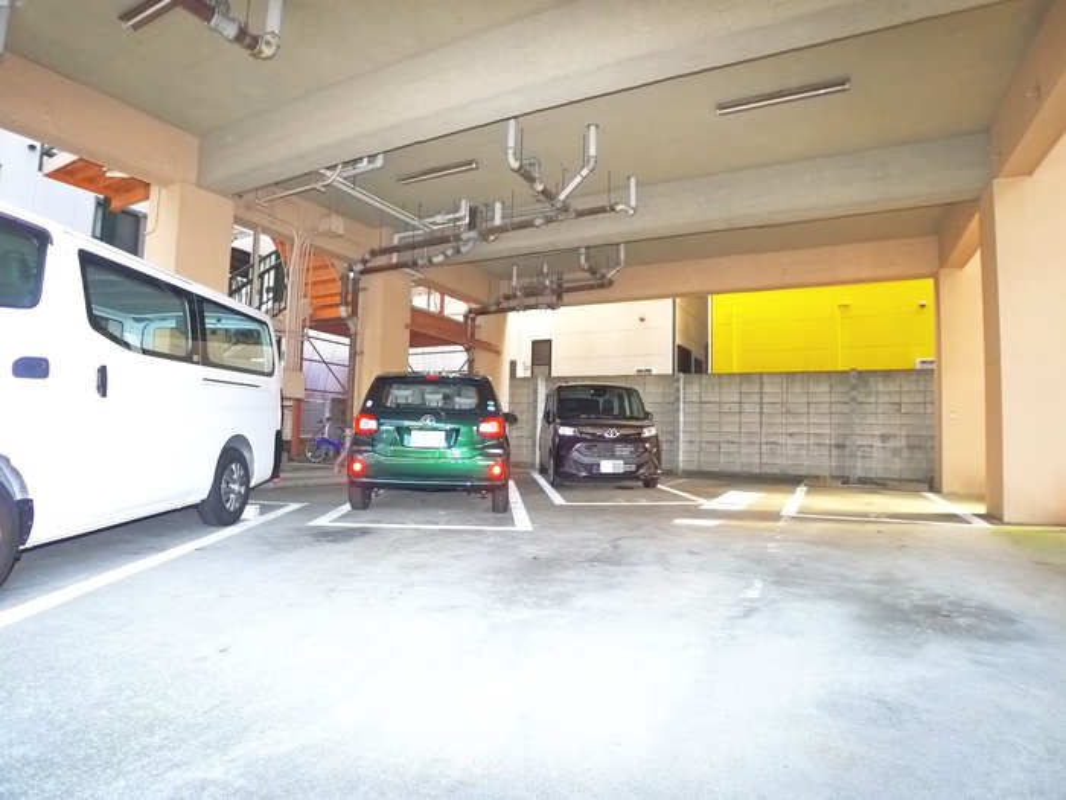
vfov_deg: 56.8
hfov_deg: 71.6
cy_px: 400
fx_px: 739
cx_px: 533
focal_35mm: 24
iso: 400
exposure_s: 1/100
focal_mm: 5.1
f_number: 2
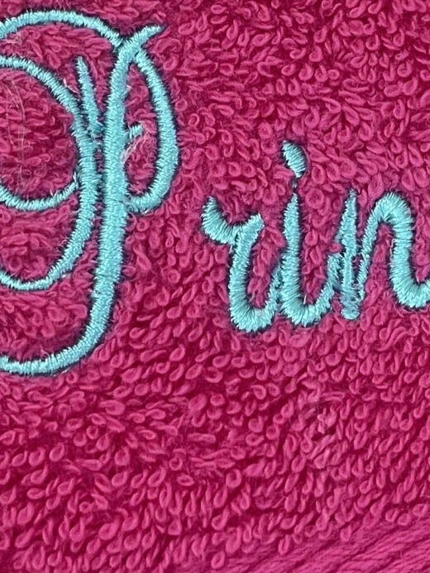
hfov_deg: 15.4
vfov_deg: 20.3
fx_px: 1590
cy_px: 149
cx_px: 225
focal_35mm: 96
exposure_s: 1/50
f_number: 1.6
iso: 200
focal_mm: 4.2
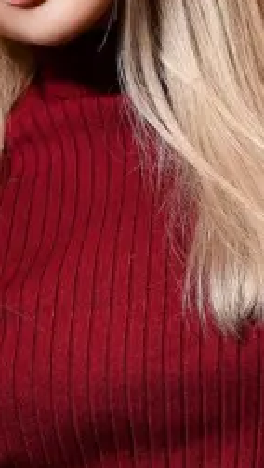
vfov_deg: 2.3
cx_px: -190
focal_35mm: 949
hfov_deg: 1.3
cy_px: 542
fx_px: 11794
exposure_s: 1/160
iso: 160
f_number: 3.5
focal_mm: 200
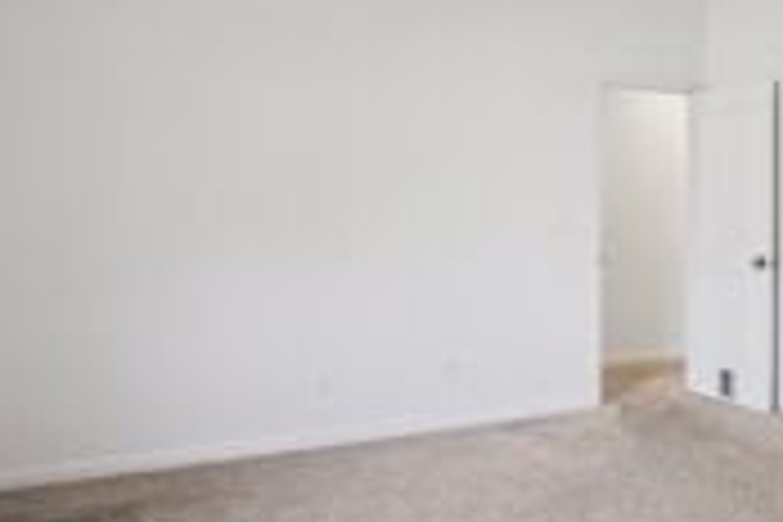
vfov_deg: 34.1
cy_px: 214
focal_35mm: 39
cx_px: 657
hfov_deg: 46.2
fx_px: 848
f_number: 8
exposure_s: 1/13
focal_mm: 17
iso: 400
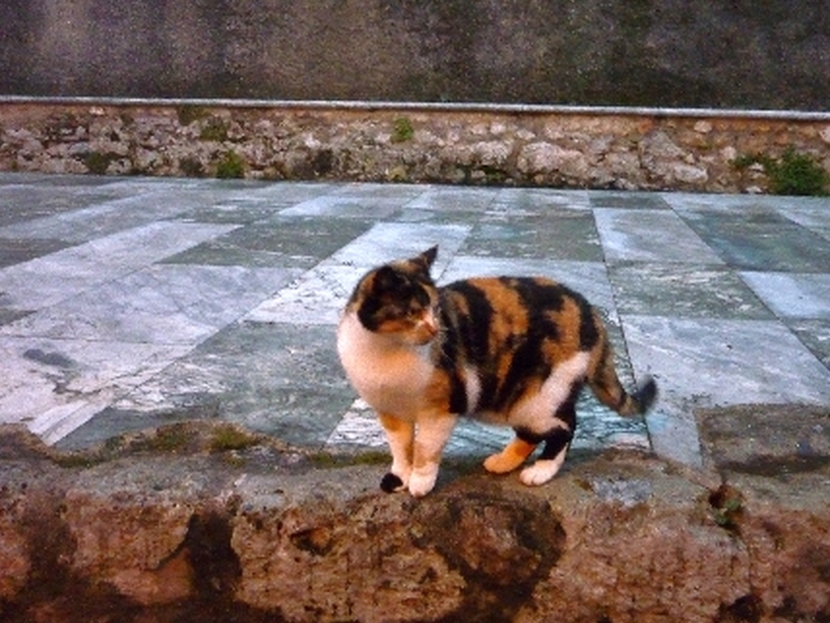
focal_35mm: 37
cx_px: 450
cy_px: 334
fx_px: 887
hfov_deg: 50.1
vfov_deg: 38.6
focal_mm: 5.5
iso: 800
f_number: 2.8
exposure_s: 1/20
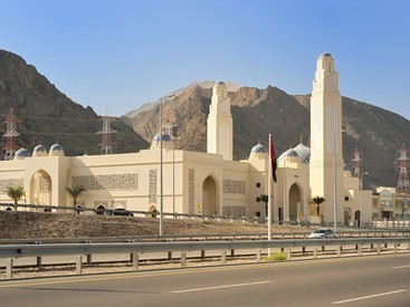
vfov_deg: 19.1
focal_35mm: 77
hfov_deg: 25.3
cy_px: 154
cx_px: 181
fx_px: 912
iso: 200
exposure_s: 1/640
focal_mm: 70
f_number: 7.1
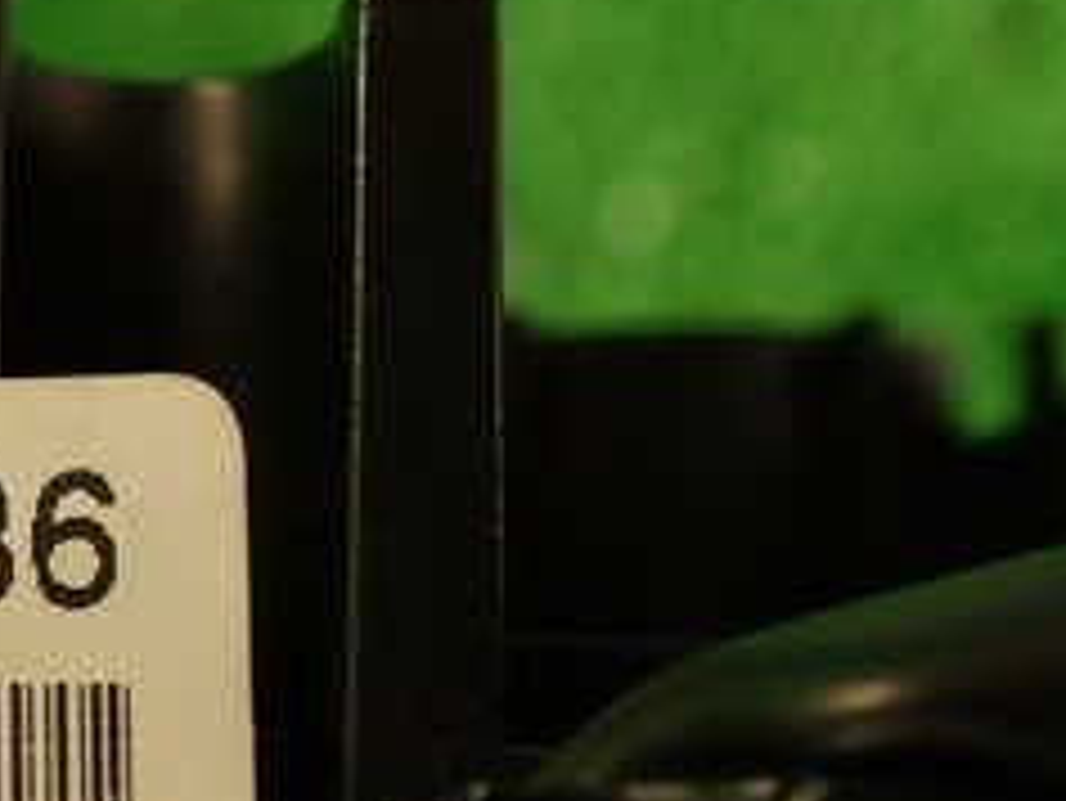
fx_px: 2496
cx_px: -270
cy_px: 693
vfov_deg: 18.0
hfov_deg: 22.0
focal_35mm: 81
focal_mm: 5.79
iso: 200
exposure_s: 1/60
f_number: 2.4
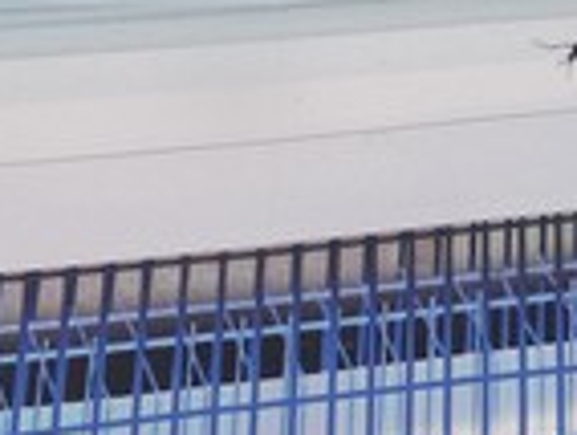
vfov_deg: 13.8
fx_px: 1703
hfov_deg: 19.0
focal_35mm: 102
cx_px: 461
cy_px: 618
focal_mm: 3.6
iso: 125
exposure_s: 1/60
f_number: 2.8
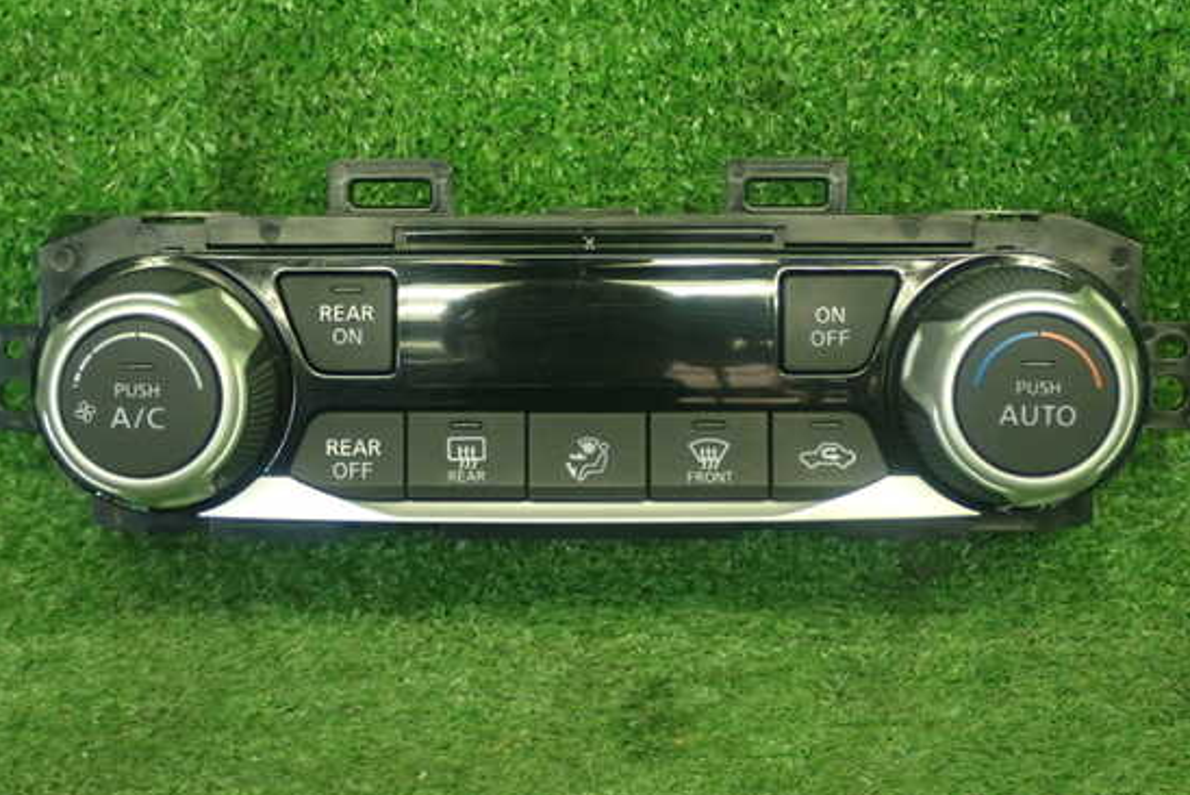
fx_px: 2183
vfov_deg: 20.6
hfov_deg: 30.5
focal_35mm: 66
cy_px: 378
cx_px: 595
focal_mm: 10.35
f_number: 3.5
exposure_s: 1/60
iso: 800
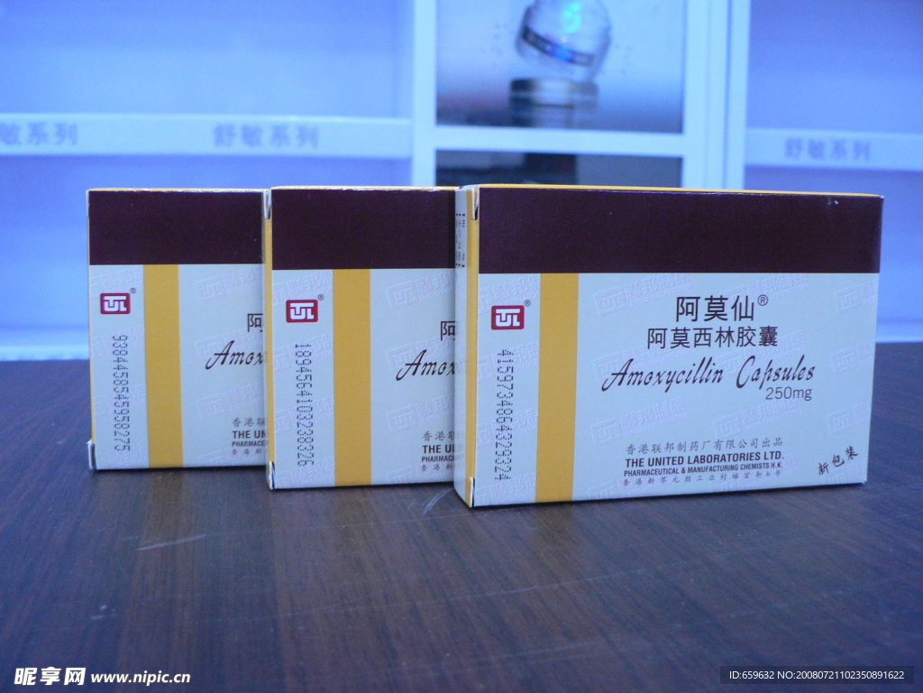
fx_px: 960
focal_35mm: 36
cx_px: 462
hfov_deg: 51.4
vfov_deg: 39.7
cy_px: 346
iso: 200
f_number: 2.8
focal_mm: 6
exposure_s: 1/13
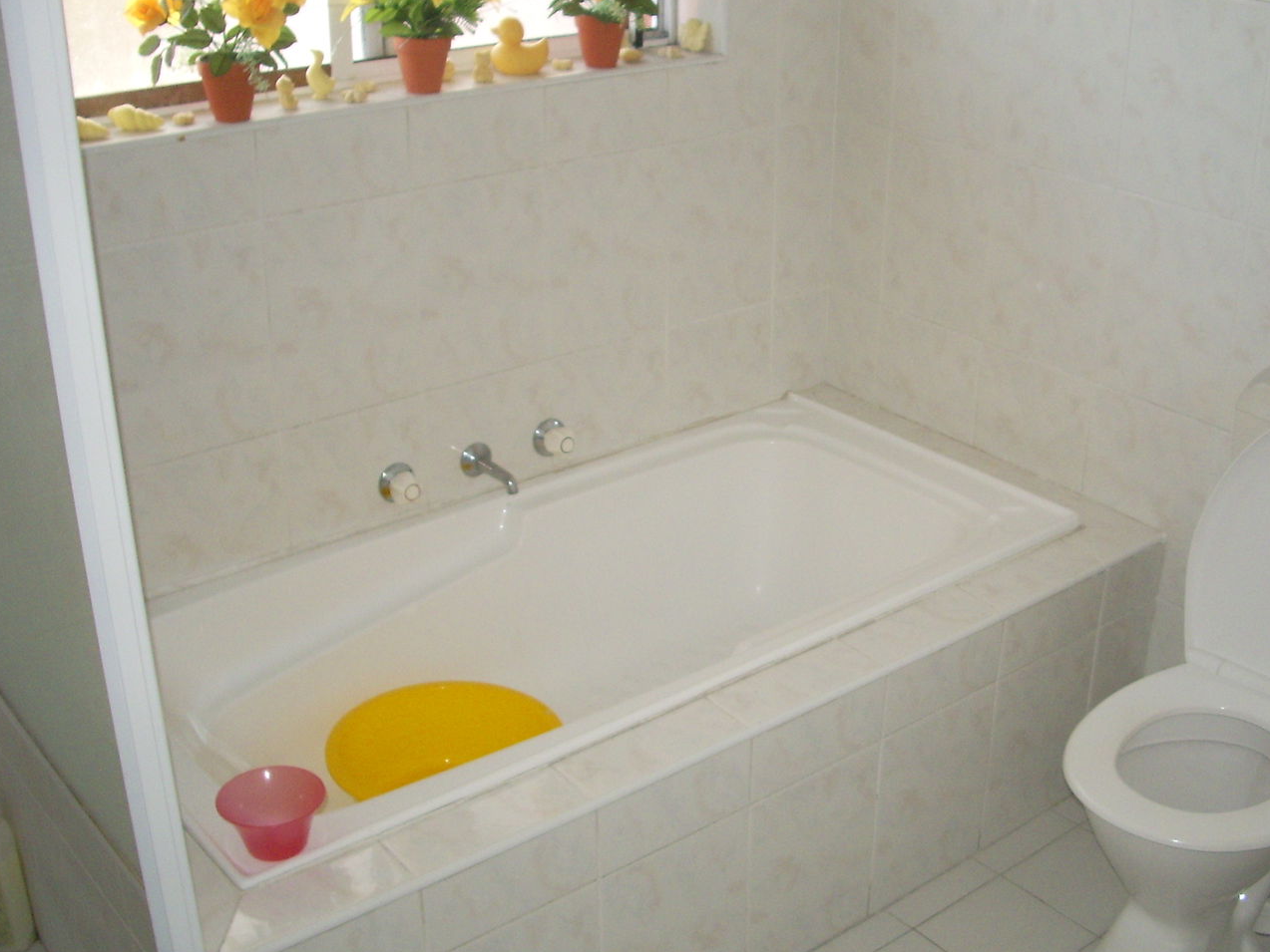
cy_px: 412
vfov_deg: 32.8
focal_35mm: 44
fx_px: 1614
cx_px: 761
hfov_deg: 42.7
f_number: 2.6
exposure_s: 1/40
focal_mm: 5.8
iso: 160
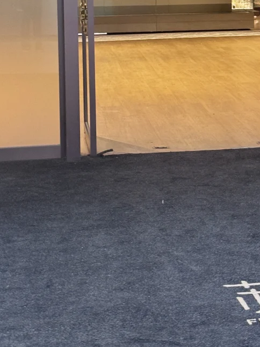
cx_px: 196
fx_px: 1072
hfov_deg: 13.8
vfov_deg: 17.8
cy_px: -28
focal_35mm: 107
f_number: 1.78
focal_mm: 6.76
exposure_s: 1/51
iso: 250
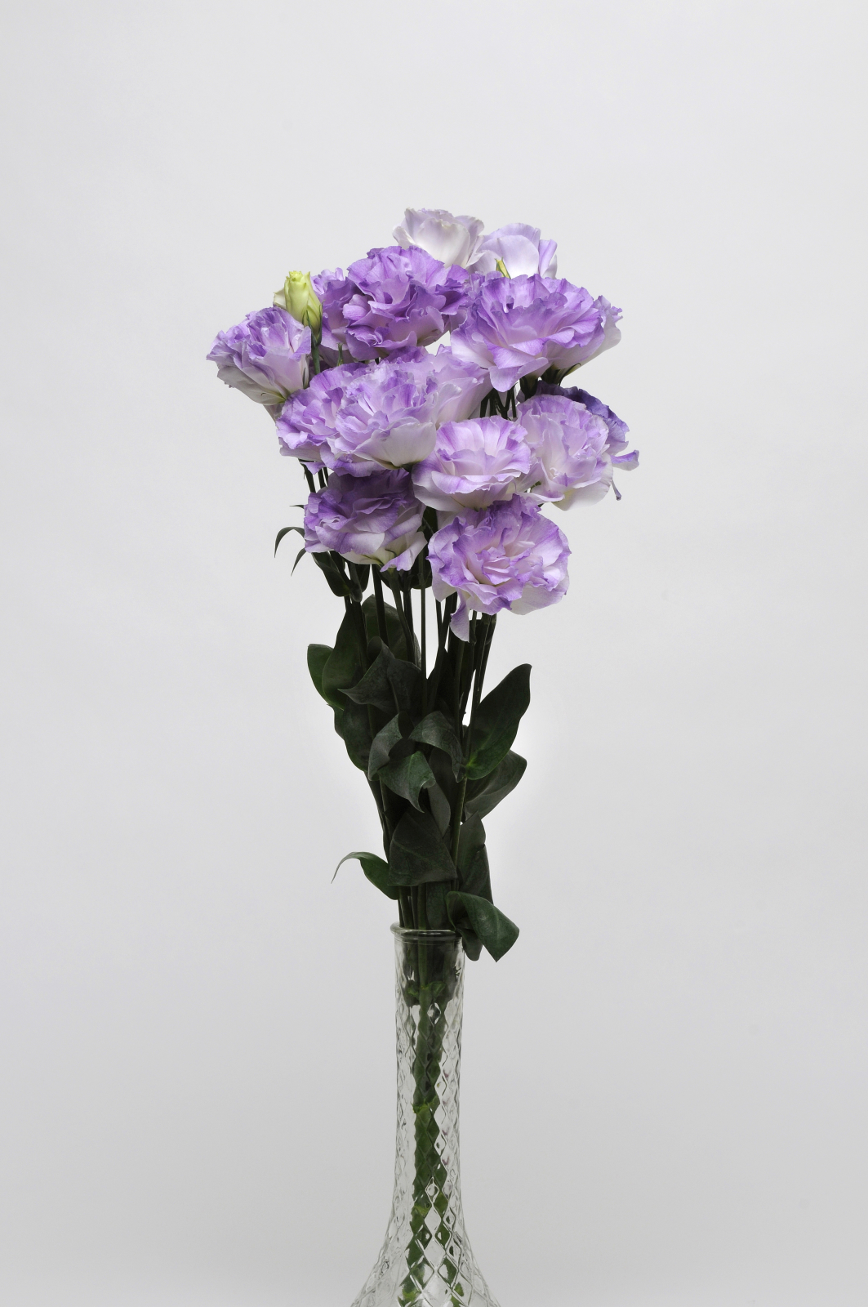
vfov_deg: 19.5
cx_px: 434
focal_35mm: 105
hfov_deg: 13.0
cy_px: 654
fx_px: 3806
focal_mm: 70
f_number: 13
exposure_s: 1/60
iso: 200
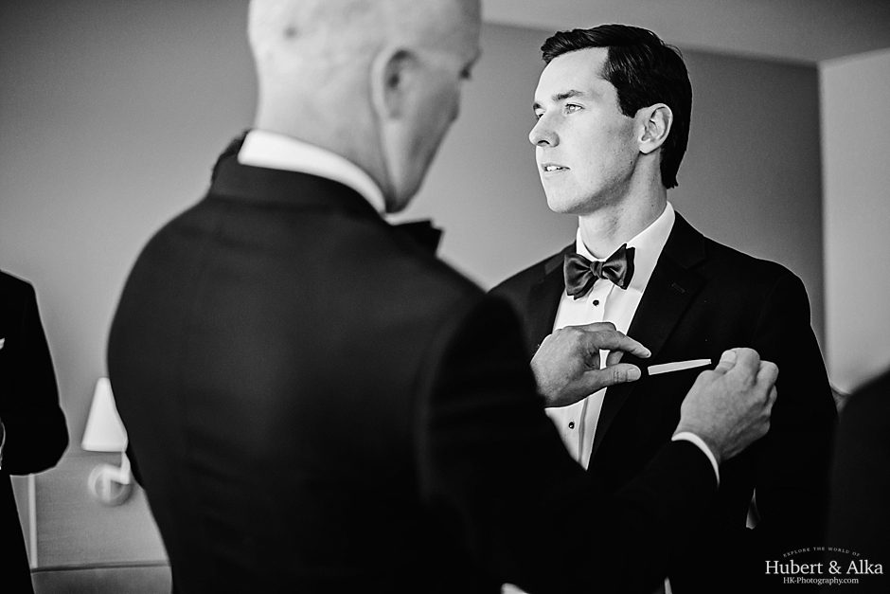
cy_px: 297
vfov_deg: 27.0
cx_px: 445
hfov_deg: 39.6
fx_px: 1236
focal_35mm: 50
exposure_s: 1/1250
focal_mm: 50
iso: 500
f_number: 1.4
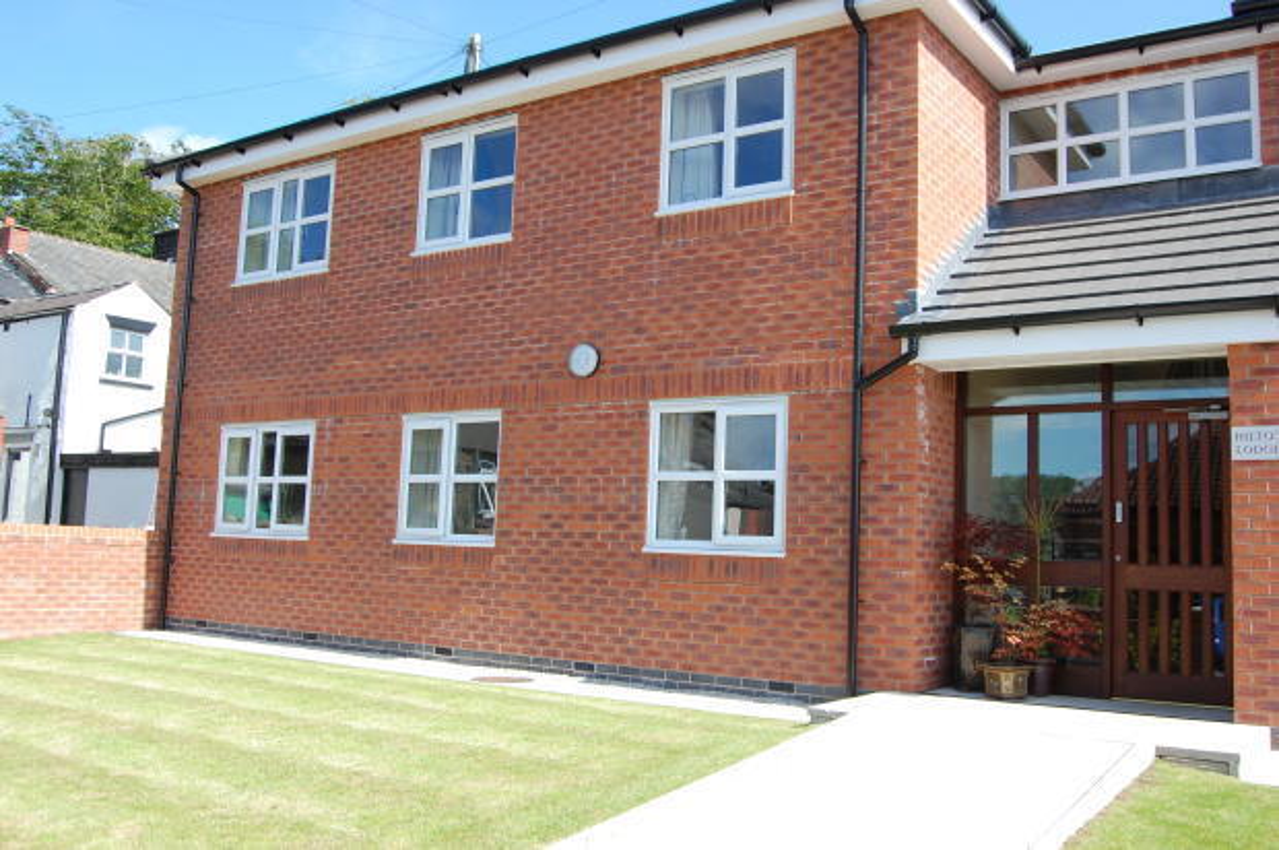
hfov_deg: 57.3
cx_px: 640
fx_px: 1171
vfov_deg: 39.9
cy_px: 425
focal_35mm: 33
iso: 200
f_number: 7.1
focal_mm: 22
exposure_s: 1/200
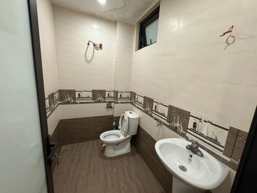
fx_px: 104
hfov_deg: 102.1
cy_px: 96
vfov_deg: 85.7
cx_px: 128
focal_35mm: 14
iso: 200
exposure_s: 1/50
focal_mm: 2.22
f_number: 2.2
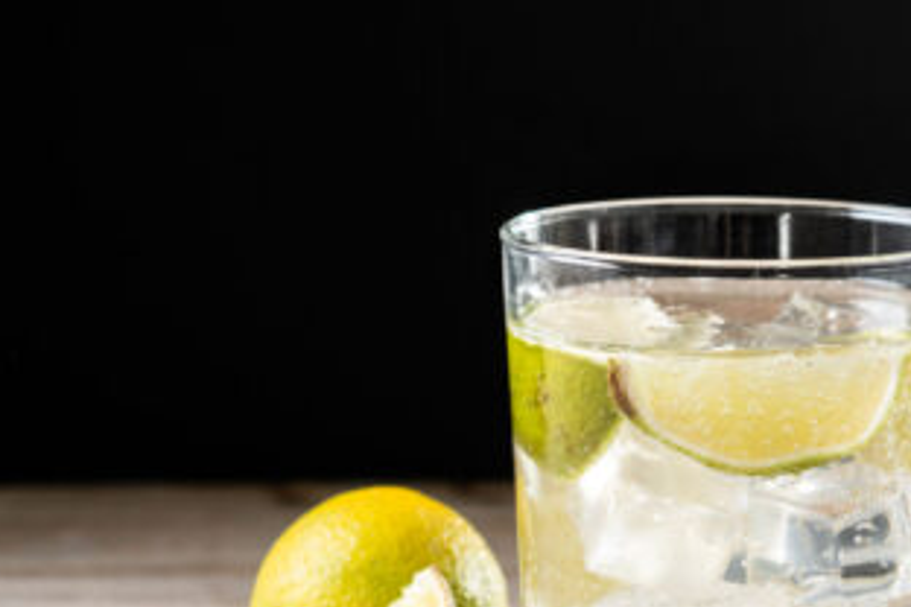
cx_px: 432
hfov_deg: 11.9
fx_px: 4378
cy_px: 374
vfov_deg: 7.9
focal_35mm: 173
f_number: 5
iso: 100
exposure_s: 1/200
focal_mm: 60
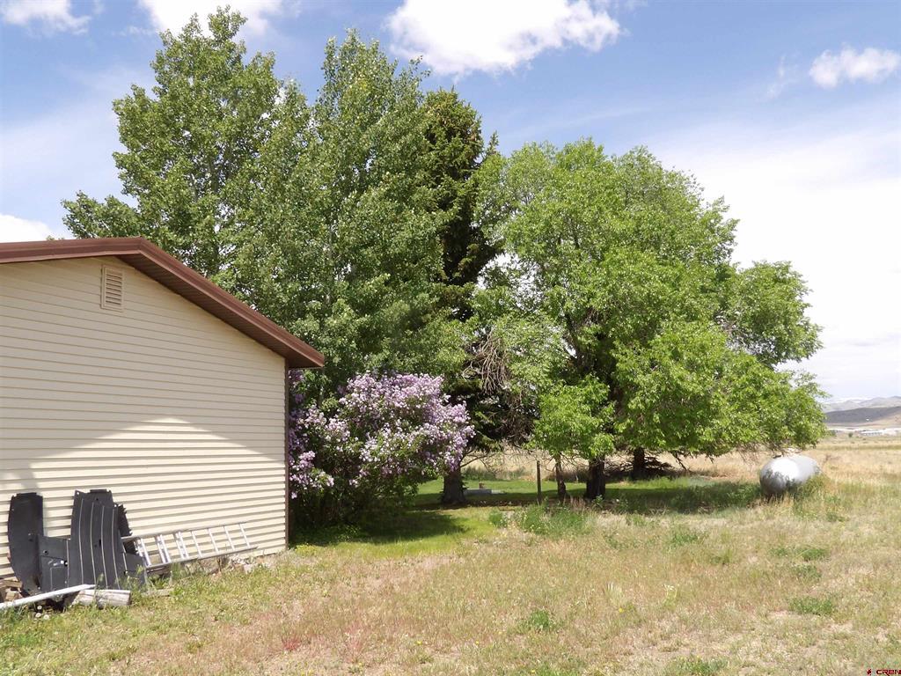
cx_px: 450
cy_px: 338
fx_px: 859
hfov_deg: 55.4
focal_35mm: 33
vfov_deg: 42.9
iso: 100
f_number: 7.1
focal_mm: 5.9
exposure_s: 1/183
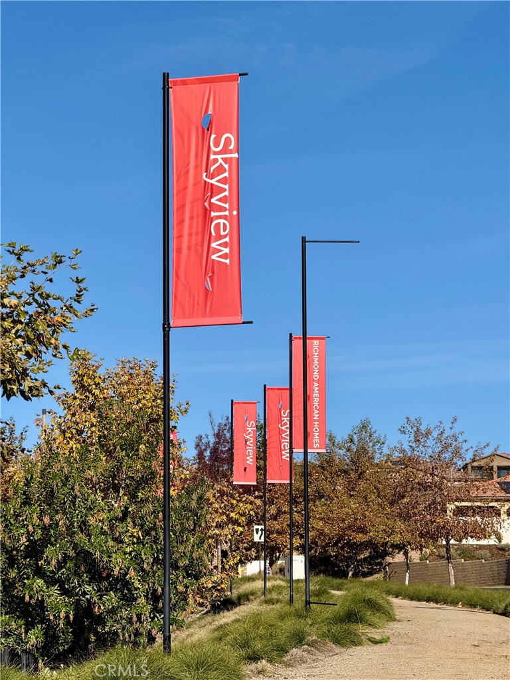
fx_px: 2357
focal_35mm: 120
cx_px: 255
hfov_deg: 12.3
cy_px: 340
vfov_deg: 16.4
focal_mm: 15.66
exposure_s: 1/2525
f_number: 2.8
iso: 50
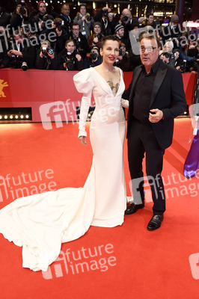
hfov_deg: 39.9
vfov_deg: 57.3
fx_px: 274
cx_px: 100
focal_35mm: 33
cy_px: 150
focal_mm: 22
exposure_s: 1/125
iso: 1250
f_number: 5.6
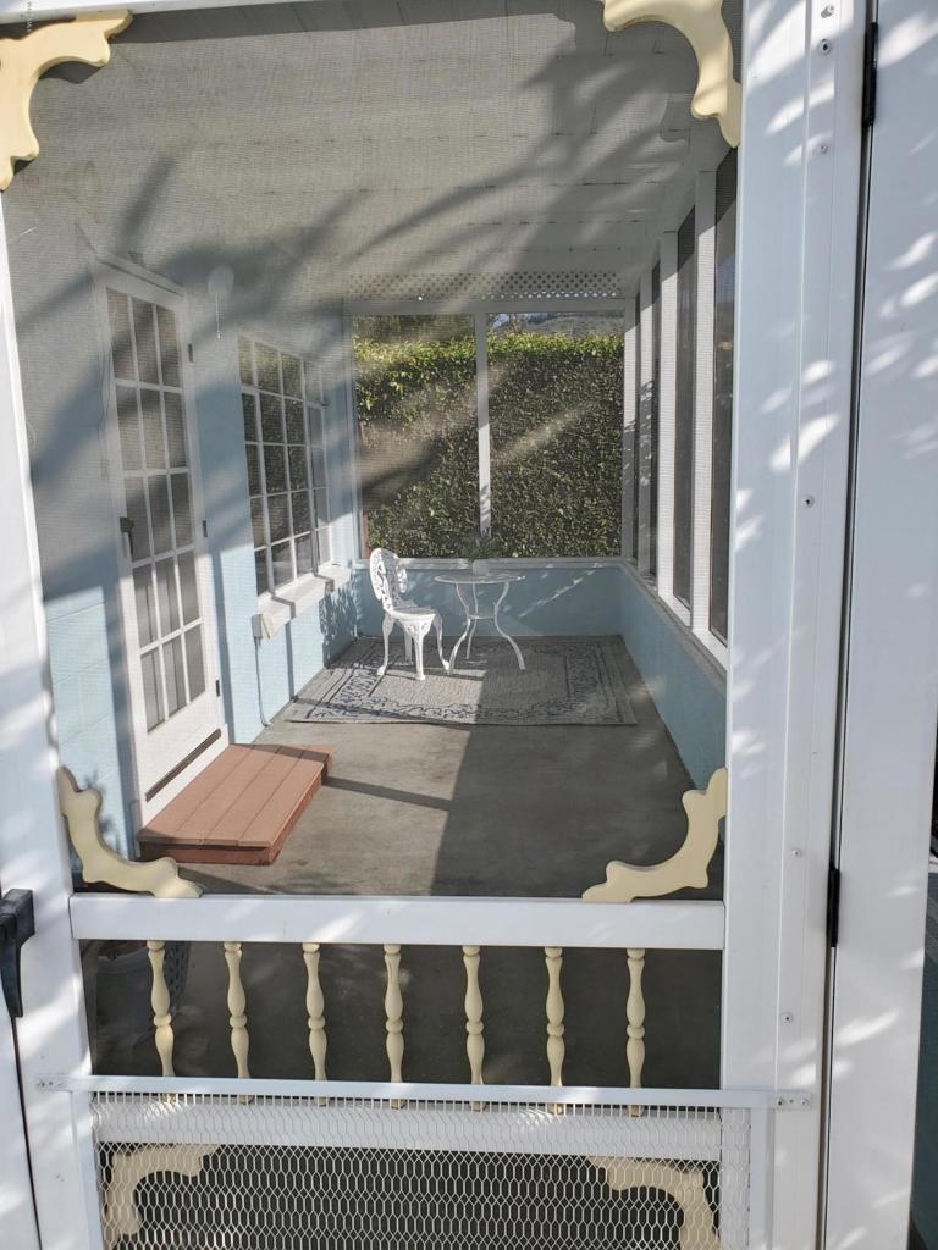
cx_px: 469
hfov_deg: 53.1
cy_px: 625
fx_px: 939
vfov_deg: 67.3
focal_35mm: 26
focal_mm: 4.3
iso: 50
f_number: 2.4
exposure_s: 1/911
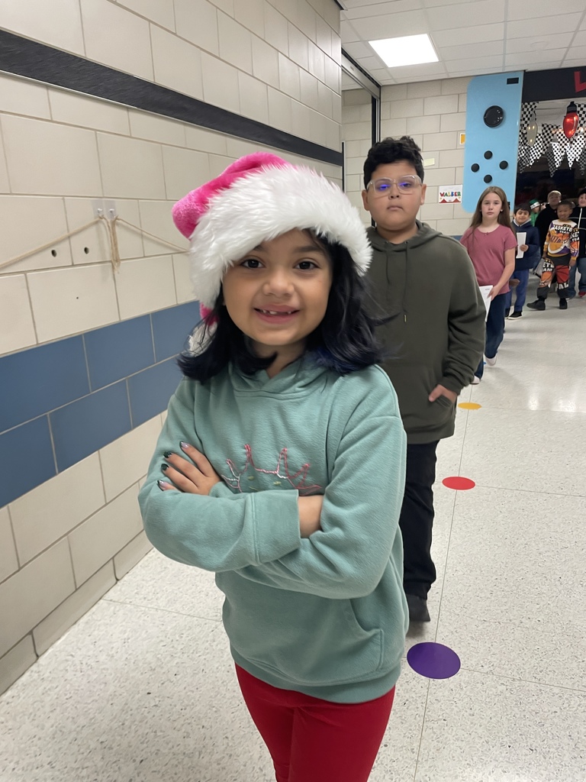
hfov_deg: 53.1
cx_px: 293
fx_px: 587
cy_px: 391
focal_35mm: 26
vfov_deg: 67.3
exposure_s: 1/60
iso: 80
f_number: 1.6
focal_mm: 4.2
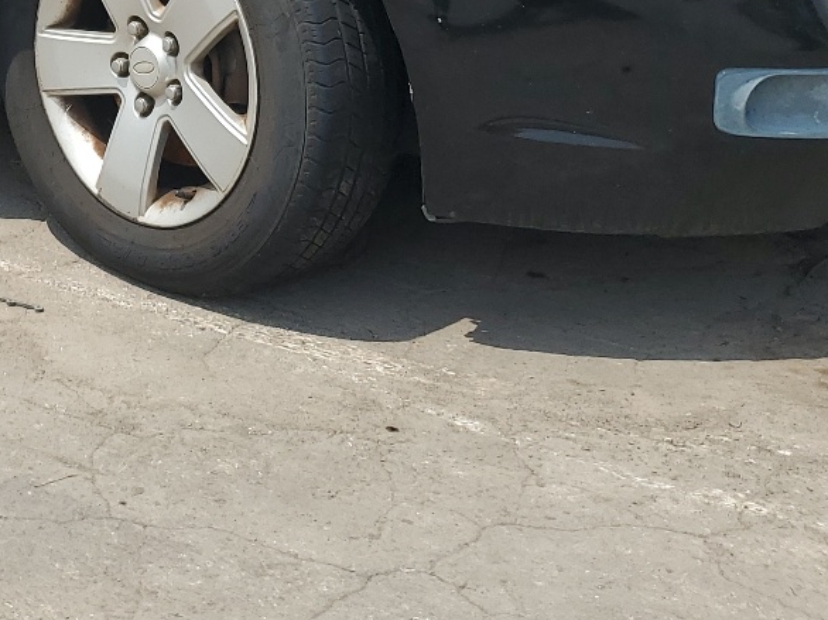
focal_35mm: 71
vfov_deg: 19.6
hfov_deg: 26.3
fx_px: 1698
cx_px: 41
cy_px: -112
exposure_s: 1/3333
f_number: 1.5
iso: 50
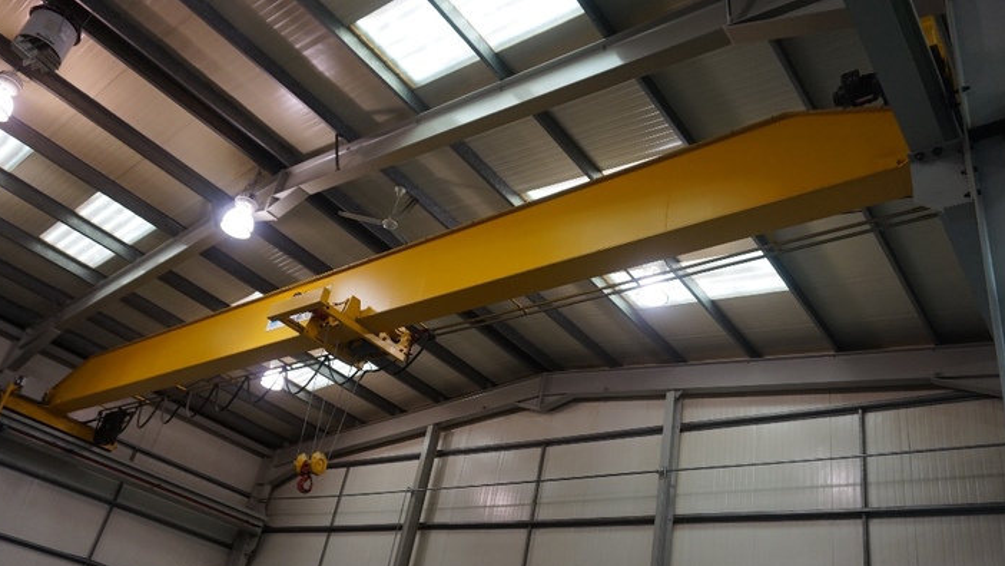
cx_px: 495
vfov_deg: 40.1
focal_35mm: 29
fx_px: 773
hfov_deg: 66.1
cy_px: 332
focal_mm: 18
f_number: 4
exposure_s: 1/160
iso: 1000
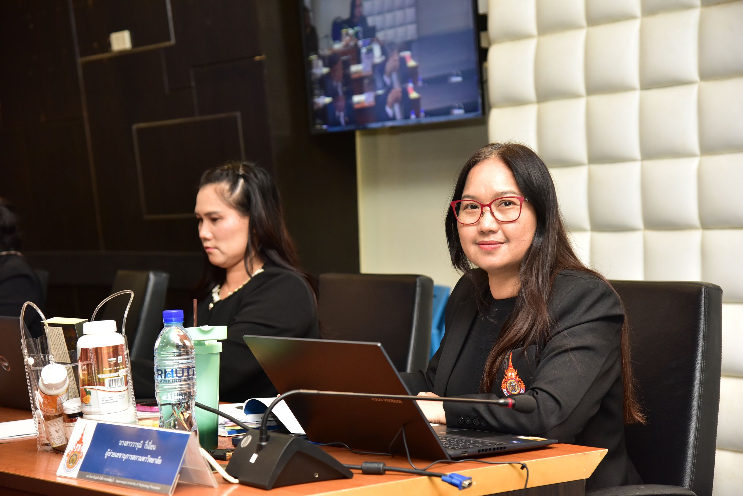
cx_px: 372
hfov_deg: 26.0
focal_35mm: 78
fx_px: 1610
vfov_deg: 17.5
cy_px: 248
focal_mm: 78
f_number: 5
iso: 1600
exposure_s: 1/100
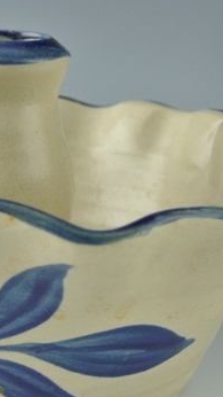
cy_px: 208
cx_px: 74
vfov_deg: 22.0
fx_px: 1018
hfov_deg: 12.5
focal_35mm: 97
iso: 400
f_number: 3.8
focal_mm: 12.2
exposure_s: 1/100
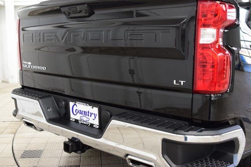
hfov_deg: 47.9
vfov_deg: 33.0
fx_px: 282
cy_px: 84
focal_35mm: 40
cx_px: 126
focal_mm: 27
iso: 1600
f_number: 3.2
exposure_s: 1/60
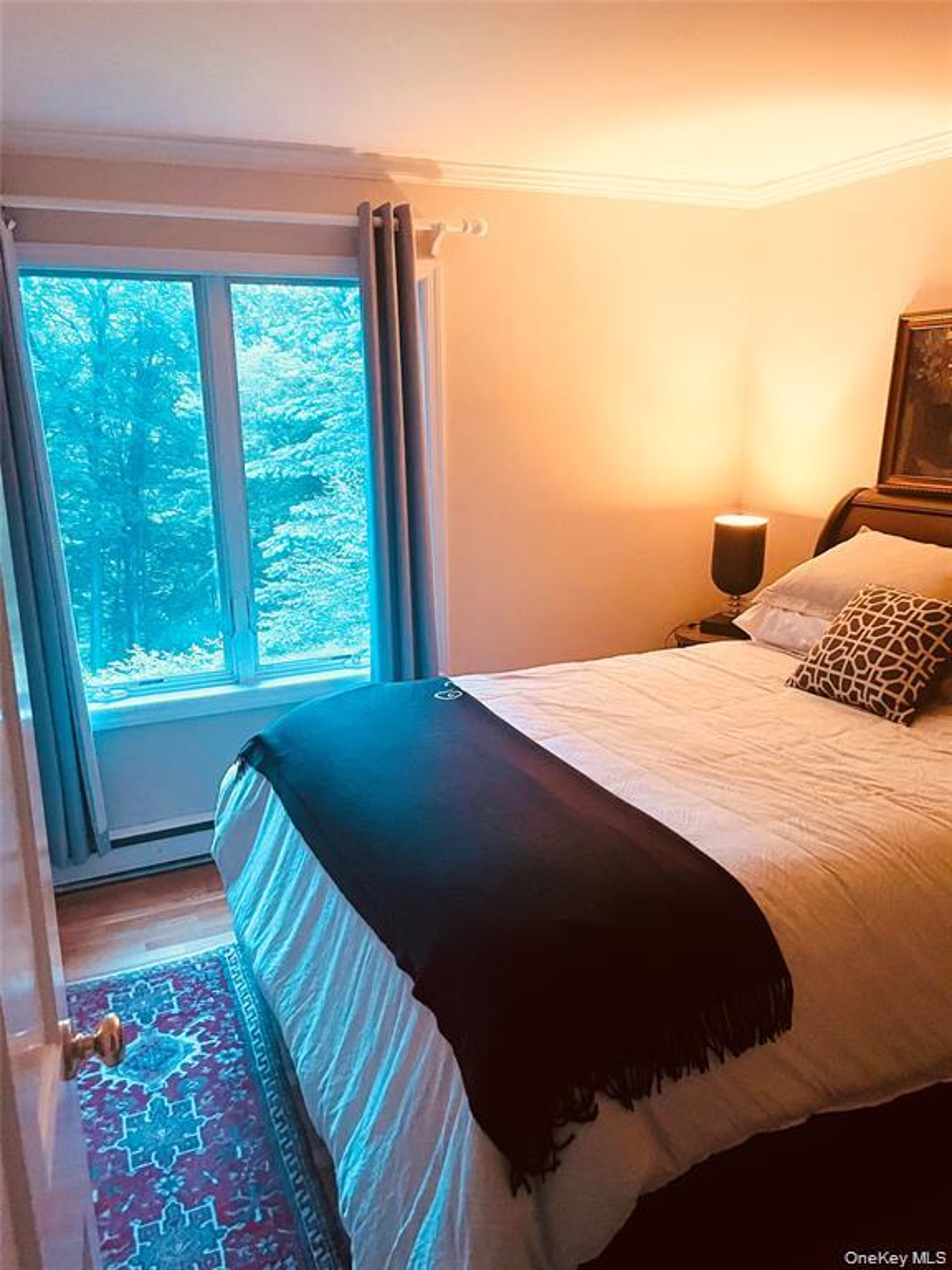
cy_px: 635
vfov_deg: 67.3
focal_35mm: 26
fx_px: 953
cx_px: 476
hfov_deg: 53.1
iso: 640
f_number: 1.6
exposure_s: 1/30
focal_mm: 4.2
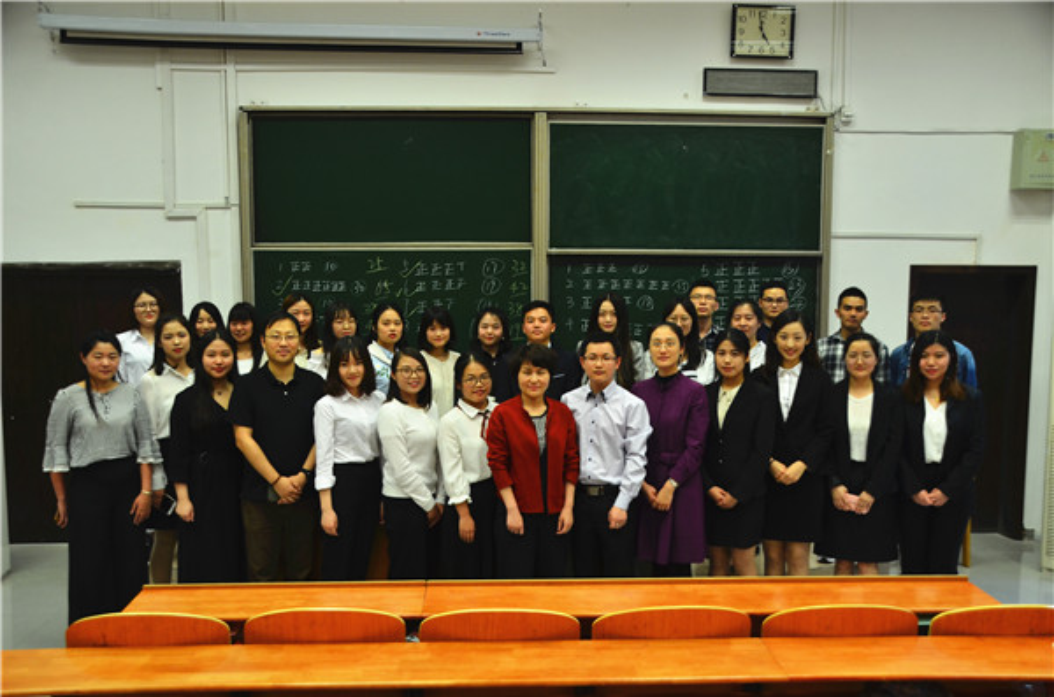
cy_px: 348
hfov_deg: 57.3
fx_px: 964
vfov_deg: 39.8
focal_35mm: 33
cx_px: 527
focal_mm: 22
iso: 320
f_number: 3.8
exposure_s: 1/40
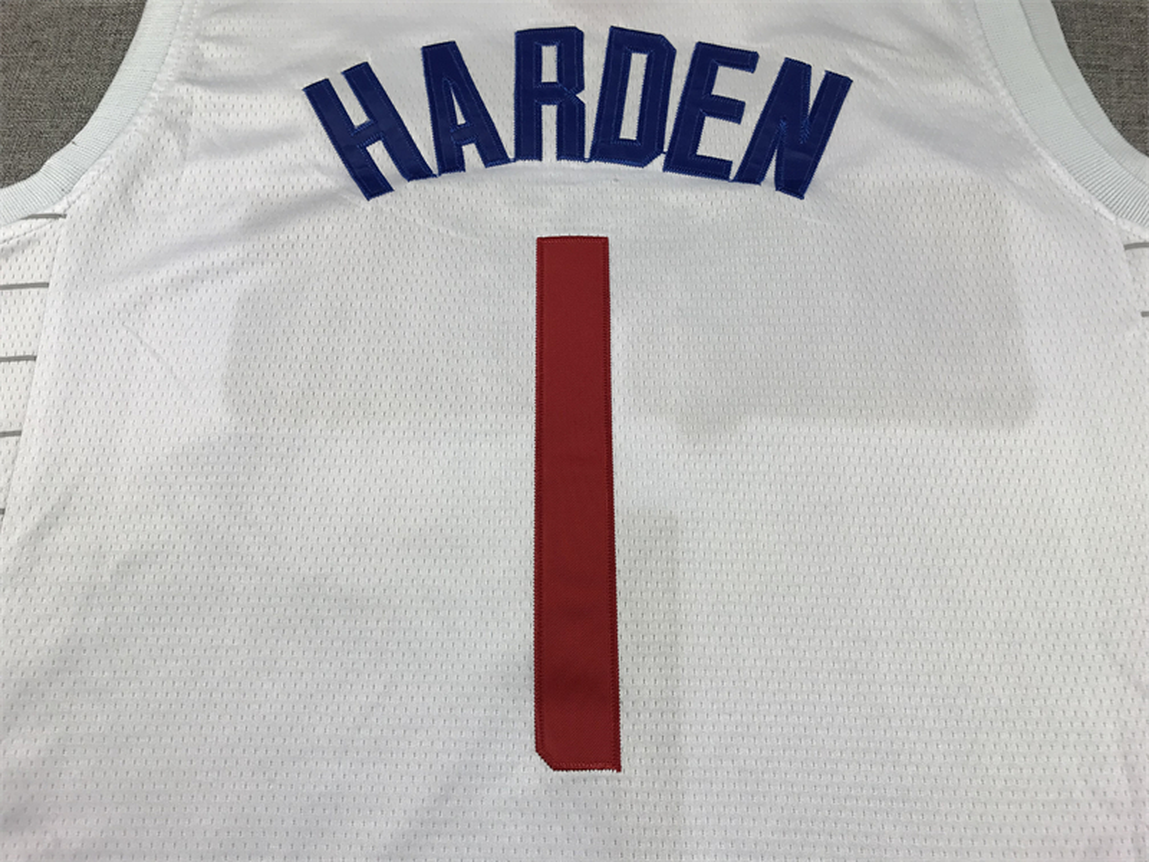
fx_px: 929
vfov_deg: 49.7
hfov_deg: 63.4
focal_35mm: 28
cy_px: 431
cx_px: 574
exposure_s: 1/176
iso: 20
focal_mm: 3.99
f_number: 1.8
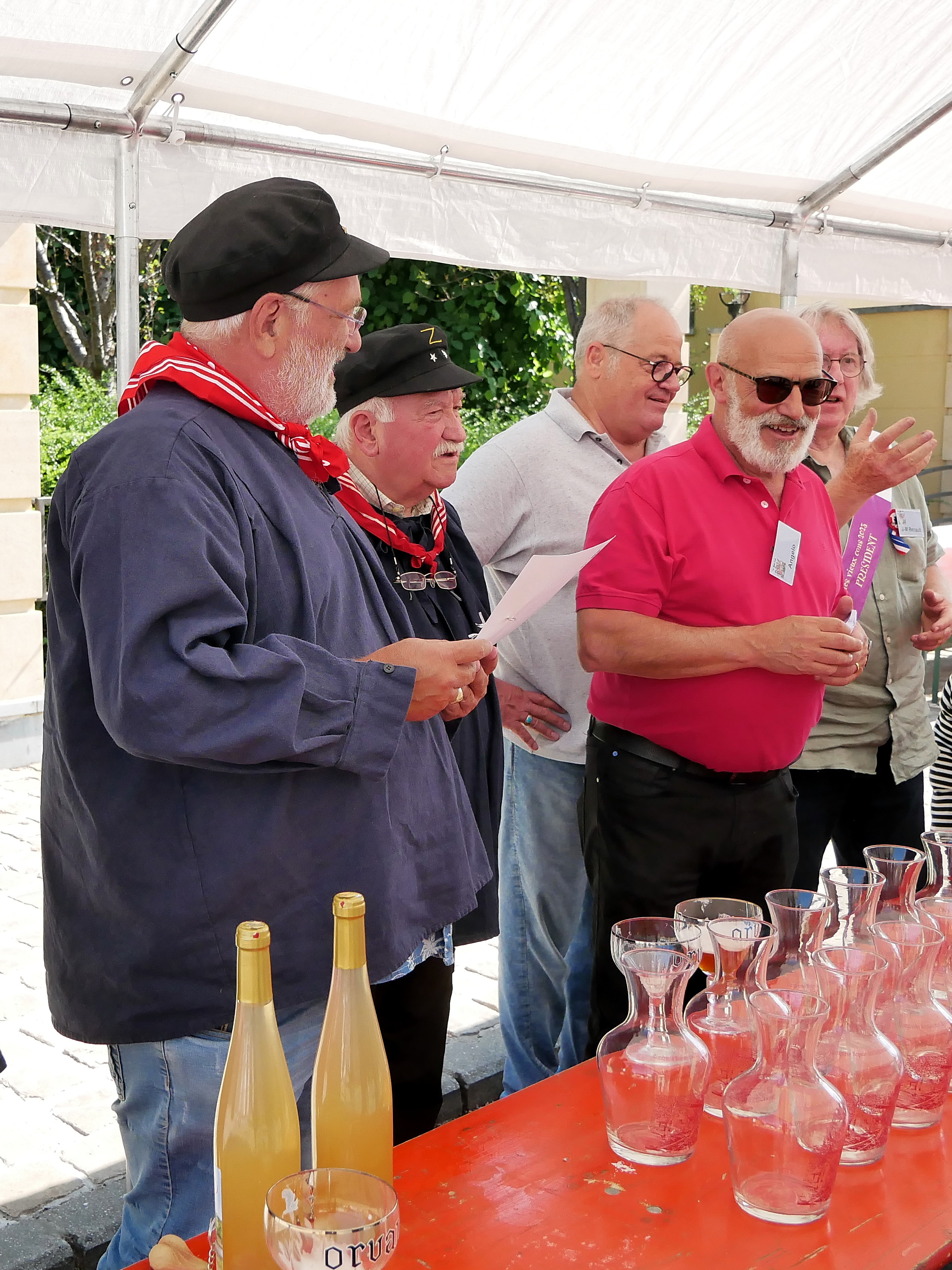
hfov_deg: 31.2
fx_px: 1687
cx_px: 290
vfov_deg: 41.2
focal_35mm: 46
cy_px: 627
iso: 800
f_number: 3.8
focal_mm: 17
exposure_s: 1/1600
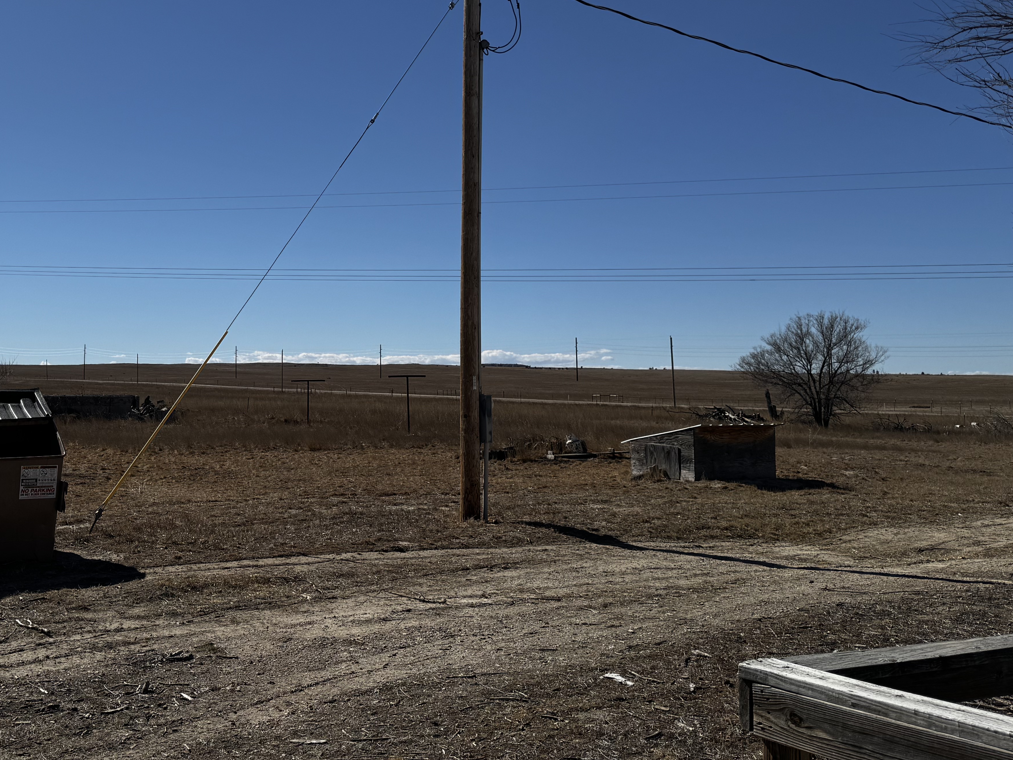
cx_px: 276
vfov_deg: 36.6
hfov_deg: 46.5
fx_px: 1141
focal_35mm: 39
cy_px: 283
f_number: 1.78
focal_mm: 6.76
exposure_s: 1/9009
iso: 80
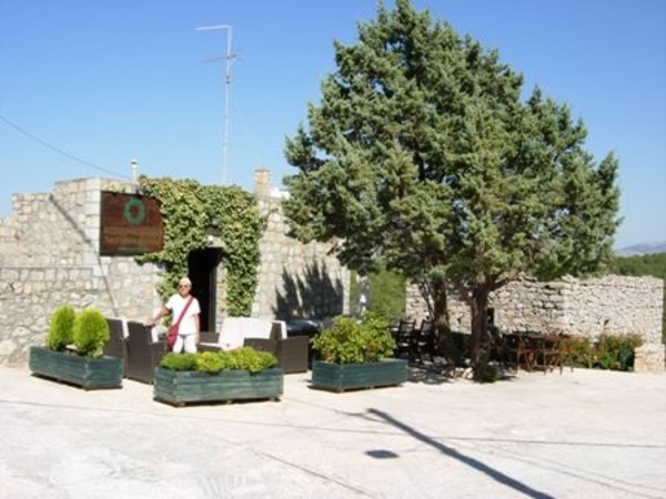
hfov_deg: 45.8
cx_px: 333
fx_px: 789
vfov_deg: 35.1
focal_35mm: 41
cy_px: 250
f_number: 5.7
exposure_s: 1/313
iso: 50
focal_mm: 8.5
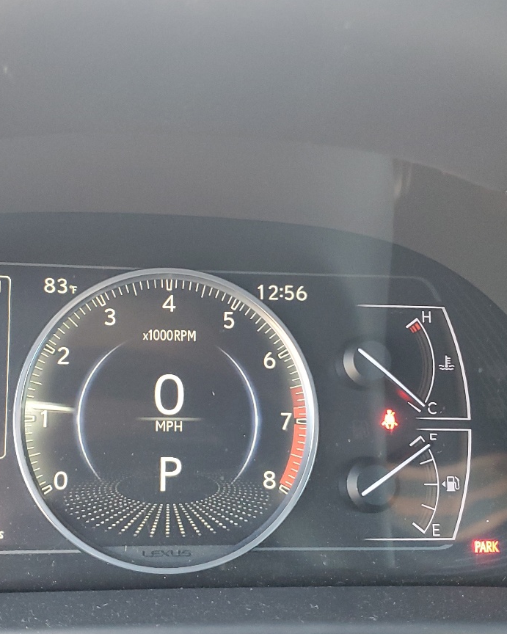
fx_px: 882
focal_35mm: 47
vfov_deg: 39.4
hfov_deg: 32.0
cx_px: 203
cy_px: 375
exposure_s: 1/60.2
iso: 202
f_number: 1.5
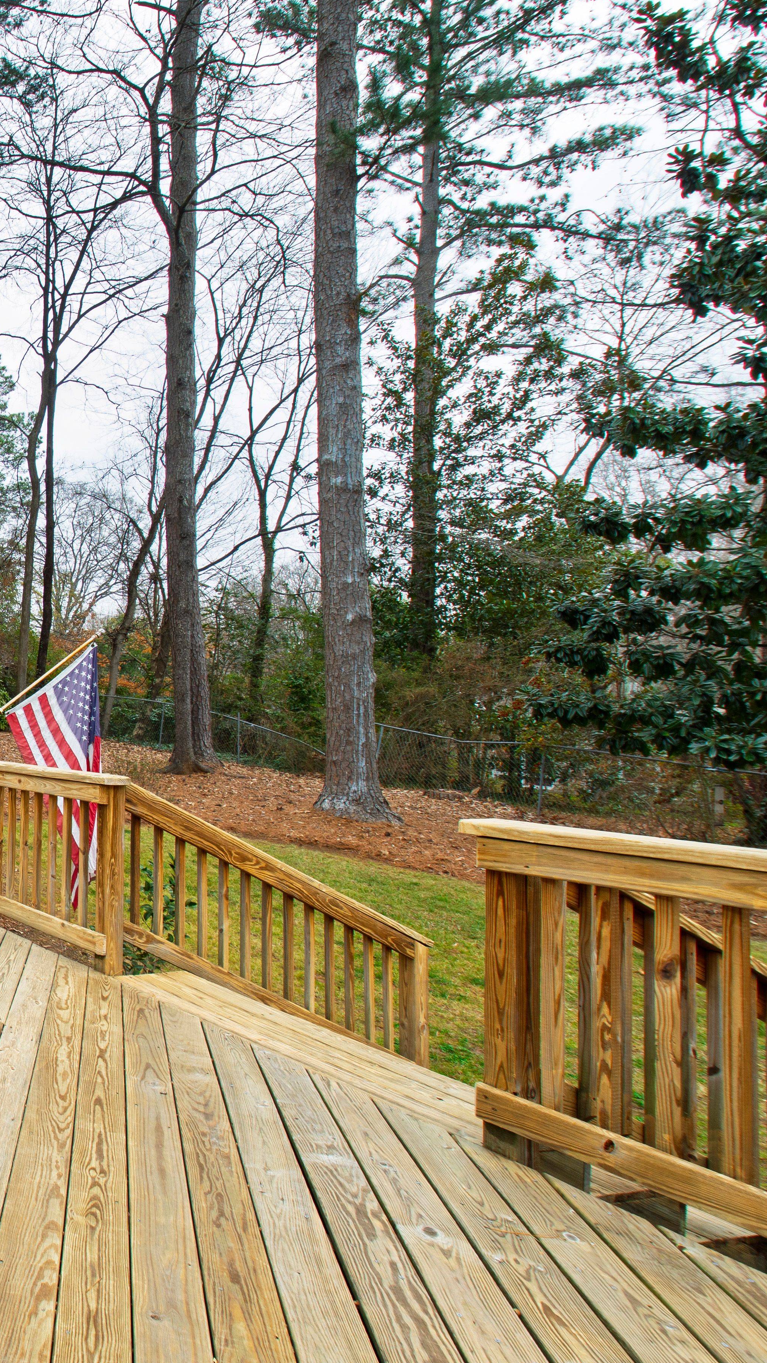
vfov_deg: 76.3
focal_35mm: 24
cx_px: -254
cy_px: 679
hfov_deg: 33.3
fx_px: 868
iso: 100
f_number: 8
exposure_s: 1/20
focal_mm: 10
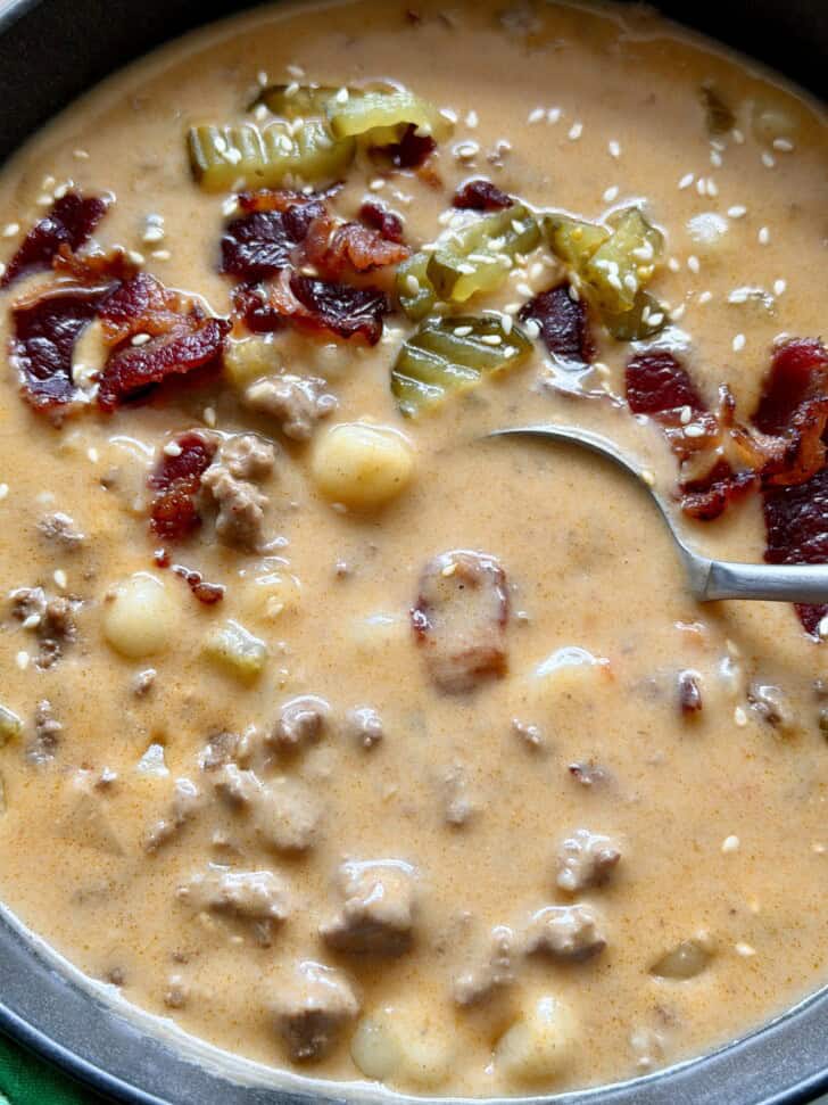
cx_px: 414
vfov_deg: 39.7
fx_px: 1531
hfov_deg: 30.3
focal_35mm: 48
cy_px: 552
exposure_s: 1/69
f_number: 1.8
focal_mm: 6.8
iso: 100
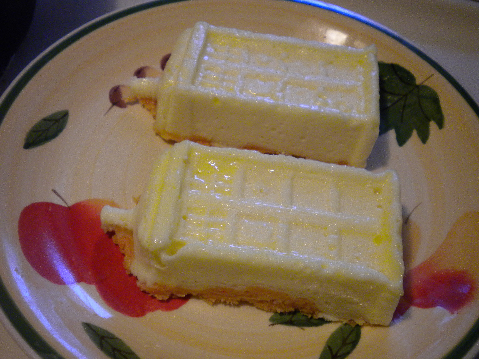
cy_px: 180
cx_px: 240
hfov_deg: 45.8
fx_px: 567
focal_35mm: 41
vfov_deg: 35.1
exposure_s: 1/59.7
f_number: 3.5
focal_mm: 7.4
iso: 340
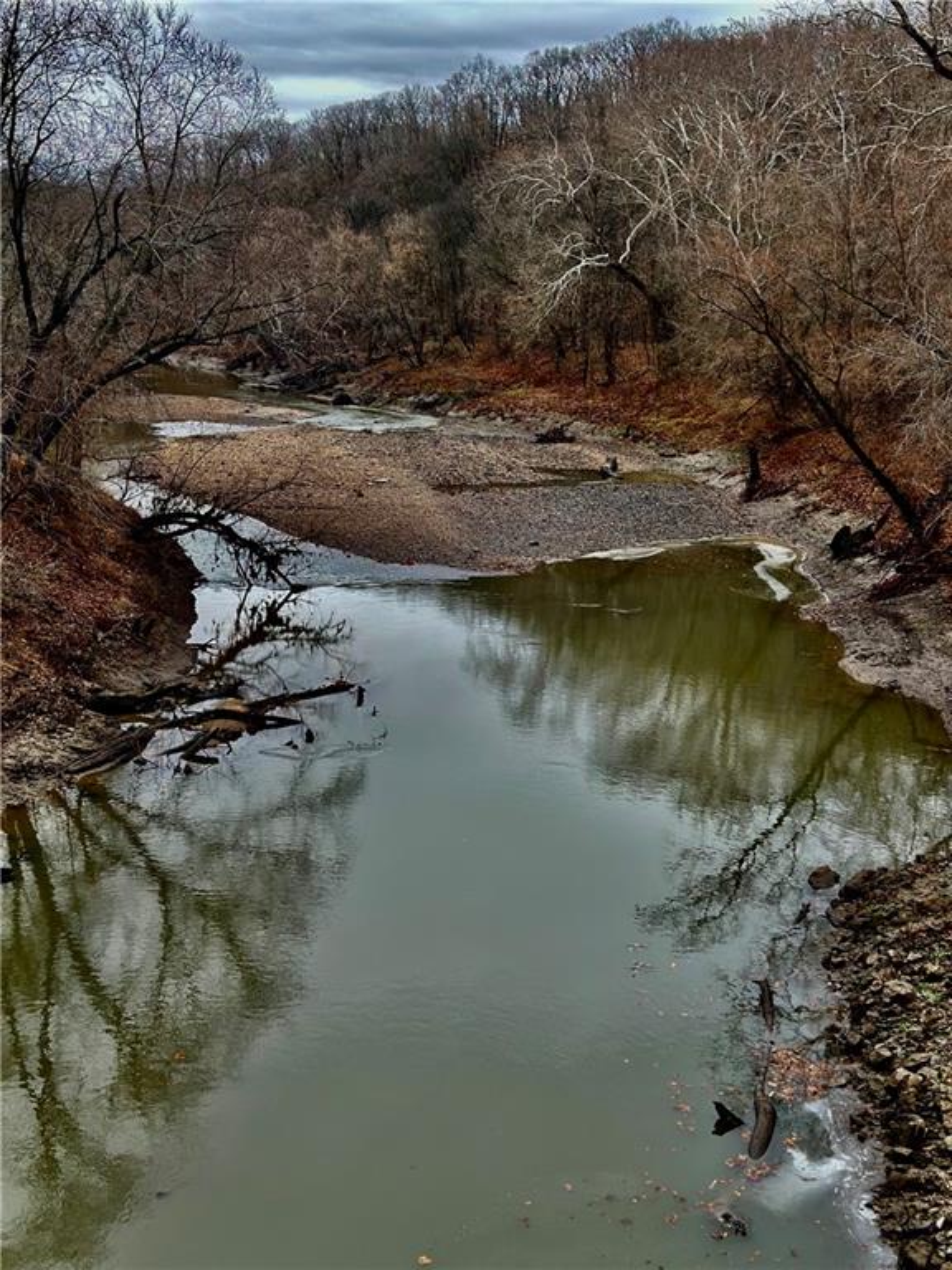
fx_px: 1760
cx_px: 476
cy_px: 635
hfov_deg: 30.3
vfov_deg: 39.7
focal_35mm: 48
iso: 80
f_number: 1.78
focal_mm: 6.86
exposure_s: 1/245
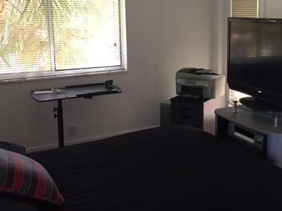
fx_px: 367
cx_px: 211
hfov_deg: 40.9
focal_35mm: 45
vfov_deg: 31.9
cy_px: 67
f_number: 2.2
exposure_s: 1/30
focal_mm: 4.15
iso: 50
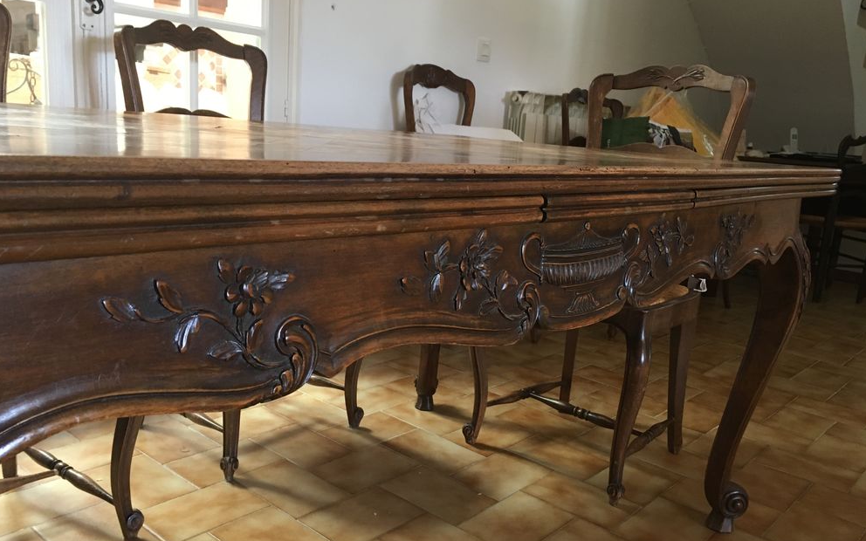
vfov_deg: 40.5
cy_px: 304
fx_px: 732
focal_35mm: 31
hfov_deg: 61.2
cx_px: 432
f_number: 2.2
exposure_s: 1/33
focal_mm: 4.15
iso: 160
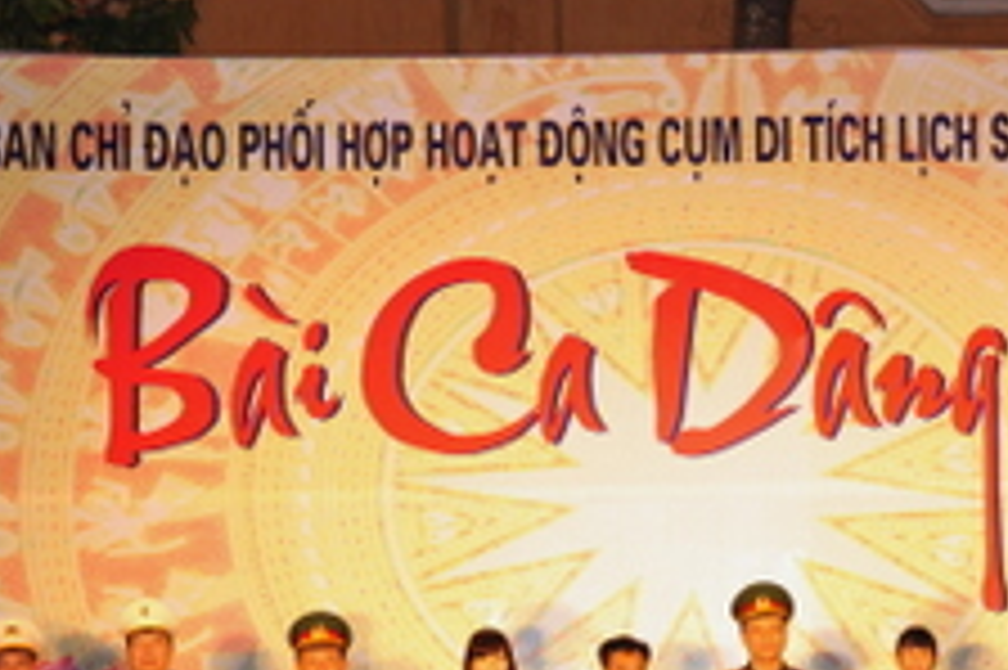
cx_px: 698
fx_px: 3553
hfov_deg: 16.1
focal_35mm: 127
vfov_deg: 10.7
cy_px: 535
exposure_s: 1/50
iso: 500
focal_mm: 38
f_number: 5
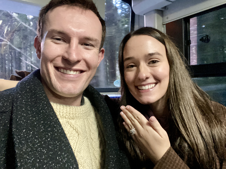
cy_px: 84
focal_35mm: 30
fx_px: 196
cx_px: 113
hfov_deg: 60.0
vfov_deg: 46.8
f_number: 2.2
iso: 640
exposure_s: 1/17
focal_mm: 2.71
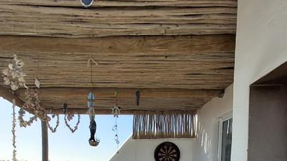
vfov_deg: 27.6
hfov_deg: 53.9
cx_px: 128
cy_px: 200
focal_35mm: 37
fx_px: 282
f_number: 2.2
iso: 40
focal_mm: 1.64
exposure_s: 1/1567
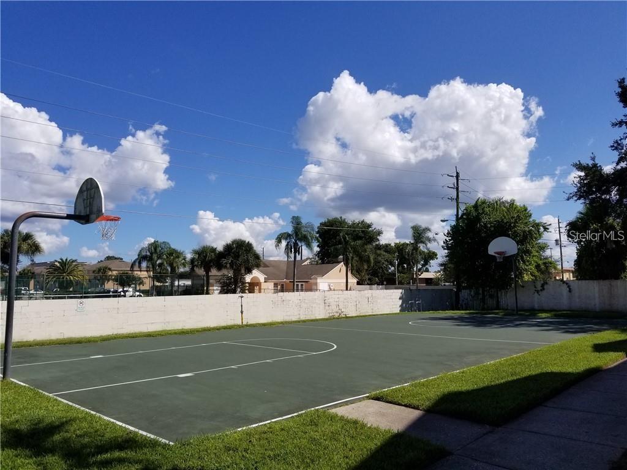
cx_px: 314
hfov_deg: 67.3
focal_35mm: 26
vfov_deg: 53.1
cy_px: 235
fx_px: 471
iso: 50
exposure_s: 1/4384
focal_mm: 4.25
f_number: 1.7
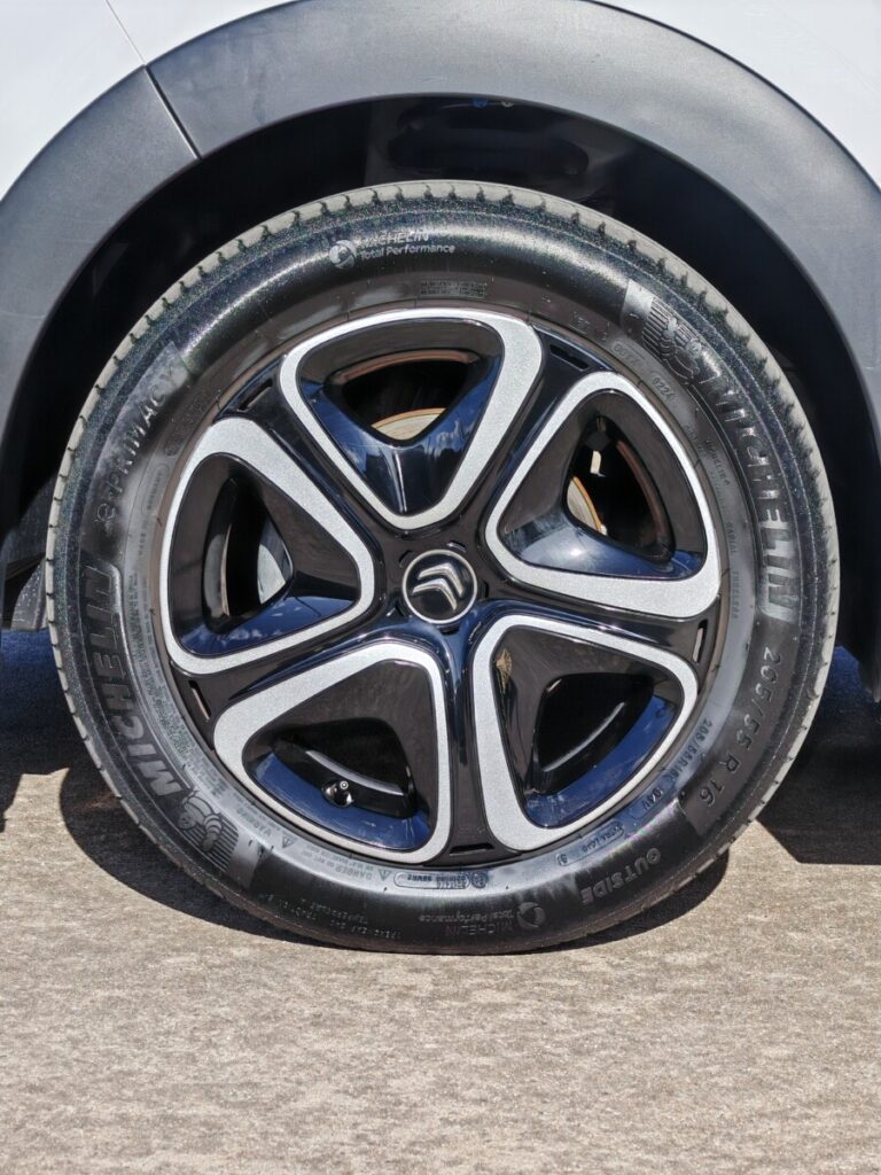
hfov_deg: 14.5
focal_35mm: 102
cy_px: 588
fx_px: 3461
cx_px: 440
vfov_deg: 19.3
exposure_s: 1/310
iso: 50
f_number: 2.6
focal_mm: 15.38
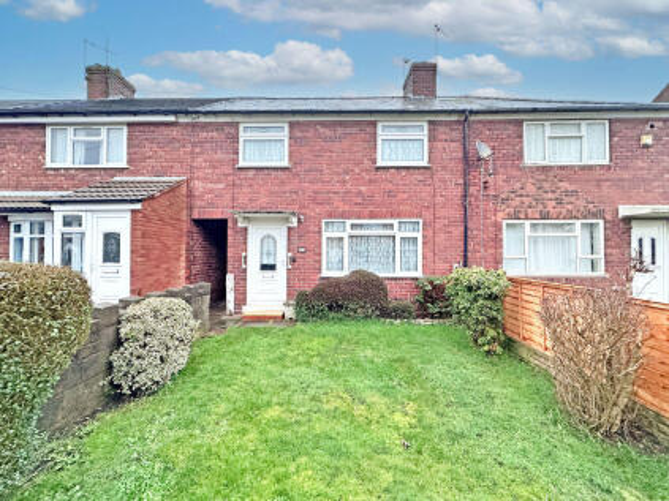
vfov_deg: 85.6
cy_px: 250
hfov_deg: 102.1
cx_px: 334
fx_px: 270
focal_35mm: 14
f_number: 2.2
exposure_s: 1/63
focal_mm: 2.22
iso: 320
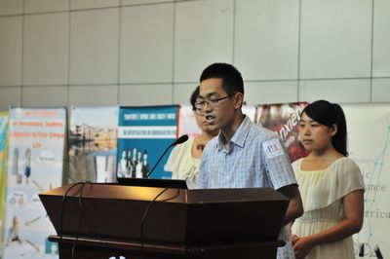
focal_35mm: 105
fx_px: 1137
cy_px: 130
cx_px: 195
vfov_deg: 13.0
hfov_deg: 19.5
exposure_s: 1/250
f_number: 2.8
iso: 1100
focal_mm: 70
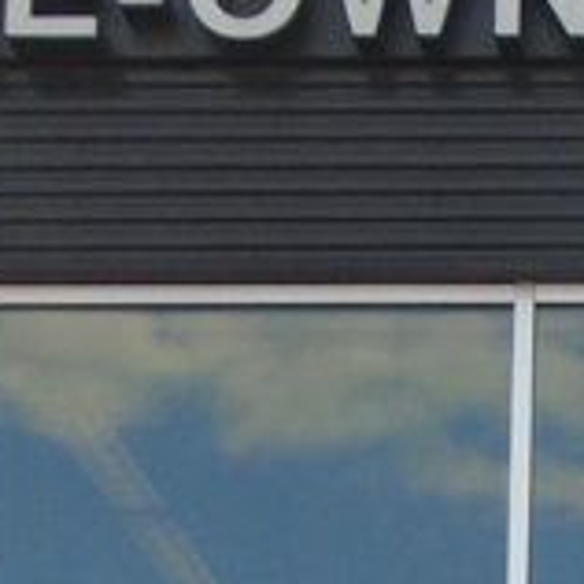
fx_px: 2844
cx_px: 979
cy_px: 1087
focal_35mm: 149
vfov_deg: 10.9
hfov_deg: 11.1
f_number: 3.2
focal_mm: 4.6
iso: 100
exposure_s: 1/320
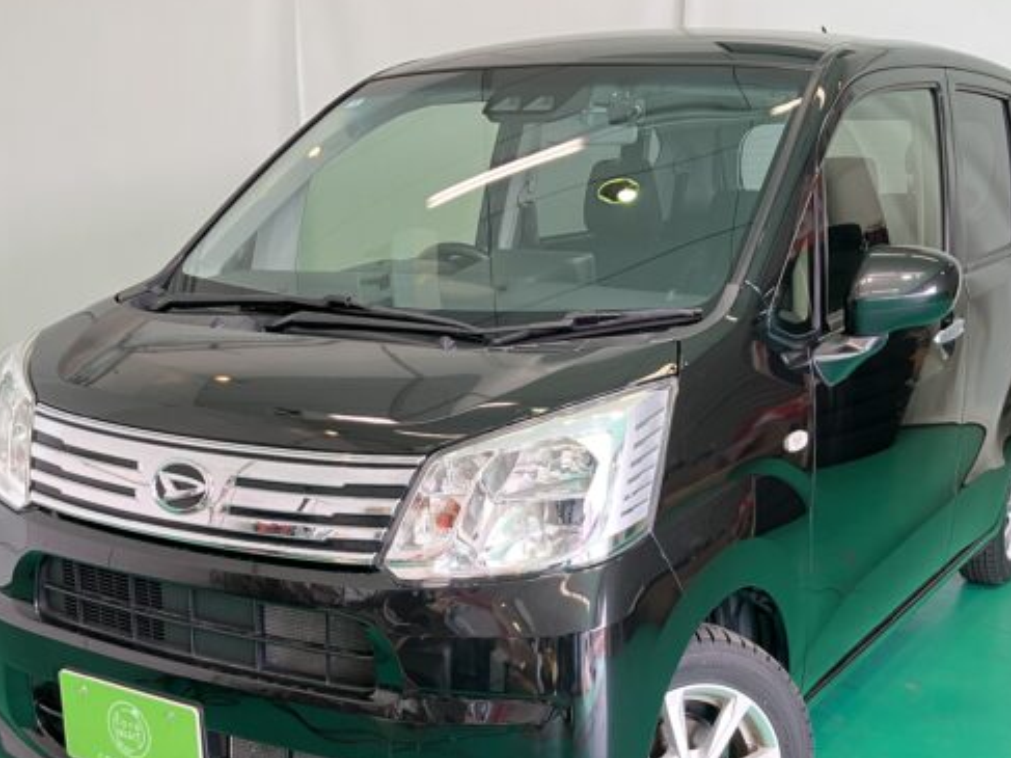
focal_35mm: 46
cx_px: 556
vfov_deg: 30.8
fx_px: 1343
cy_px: 598
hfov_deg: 41.2
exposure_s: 1/50
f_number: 1.8
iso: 64
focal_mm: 3.99
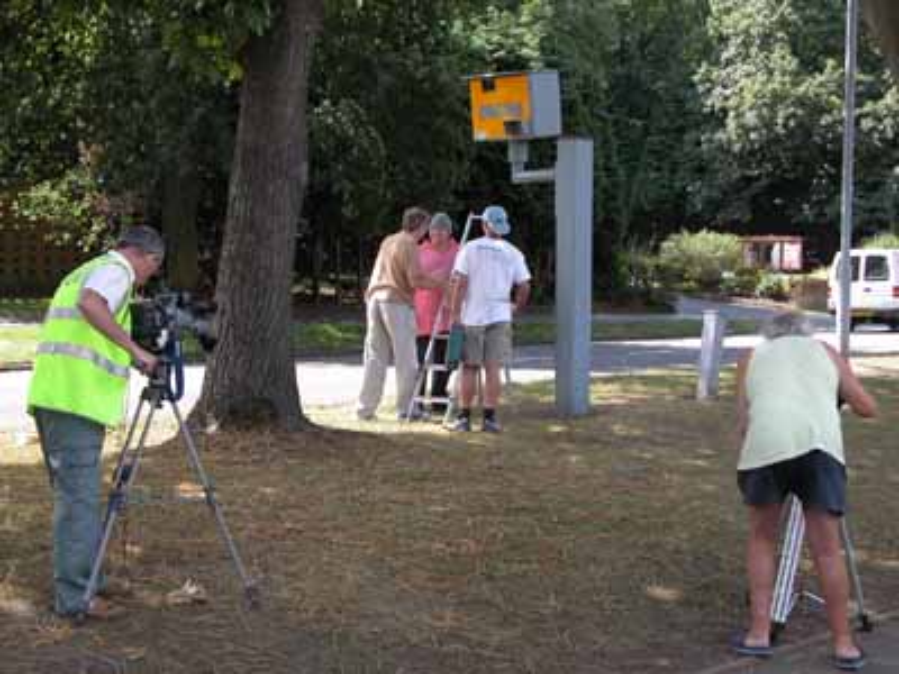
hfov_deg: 31.7
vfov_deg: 24.0
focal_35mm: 61
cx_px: 450
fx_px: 1584
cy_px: 337
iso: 100
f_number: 4
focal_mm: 15.7
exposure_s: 1/129
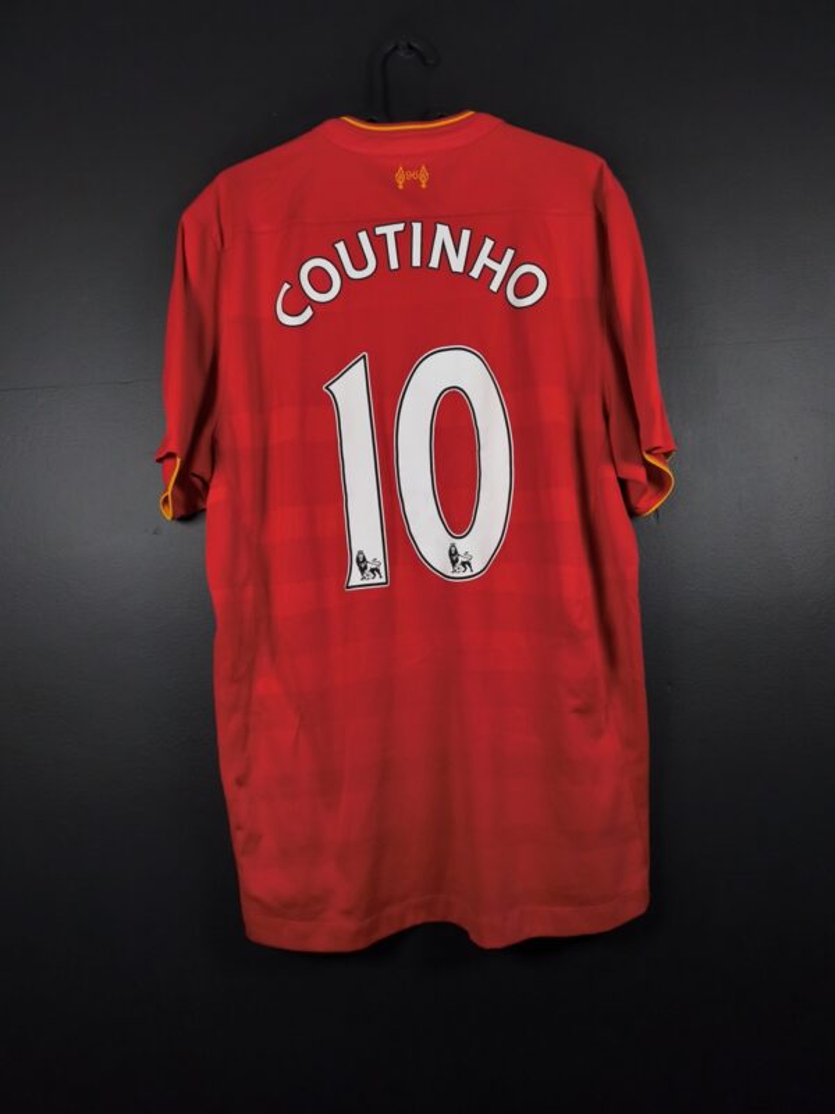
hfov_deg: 58.9
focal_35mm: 23
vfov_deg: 73.9
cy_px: 557
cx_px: 418
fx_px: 740
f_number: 1.6
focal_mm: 6.57
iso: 400
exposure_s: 1/200
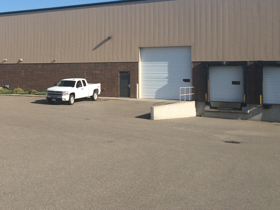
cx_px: 52
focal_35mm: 53
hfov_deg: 34.9
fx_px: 429
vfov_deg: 27.2
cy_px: 55
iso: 40
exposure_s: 1/2283
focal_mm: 4.12
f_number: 2.2
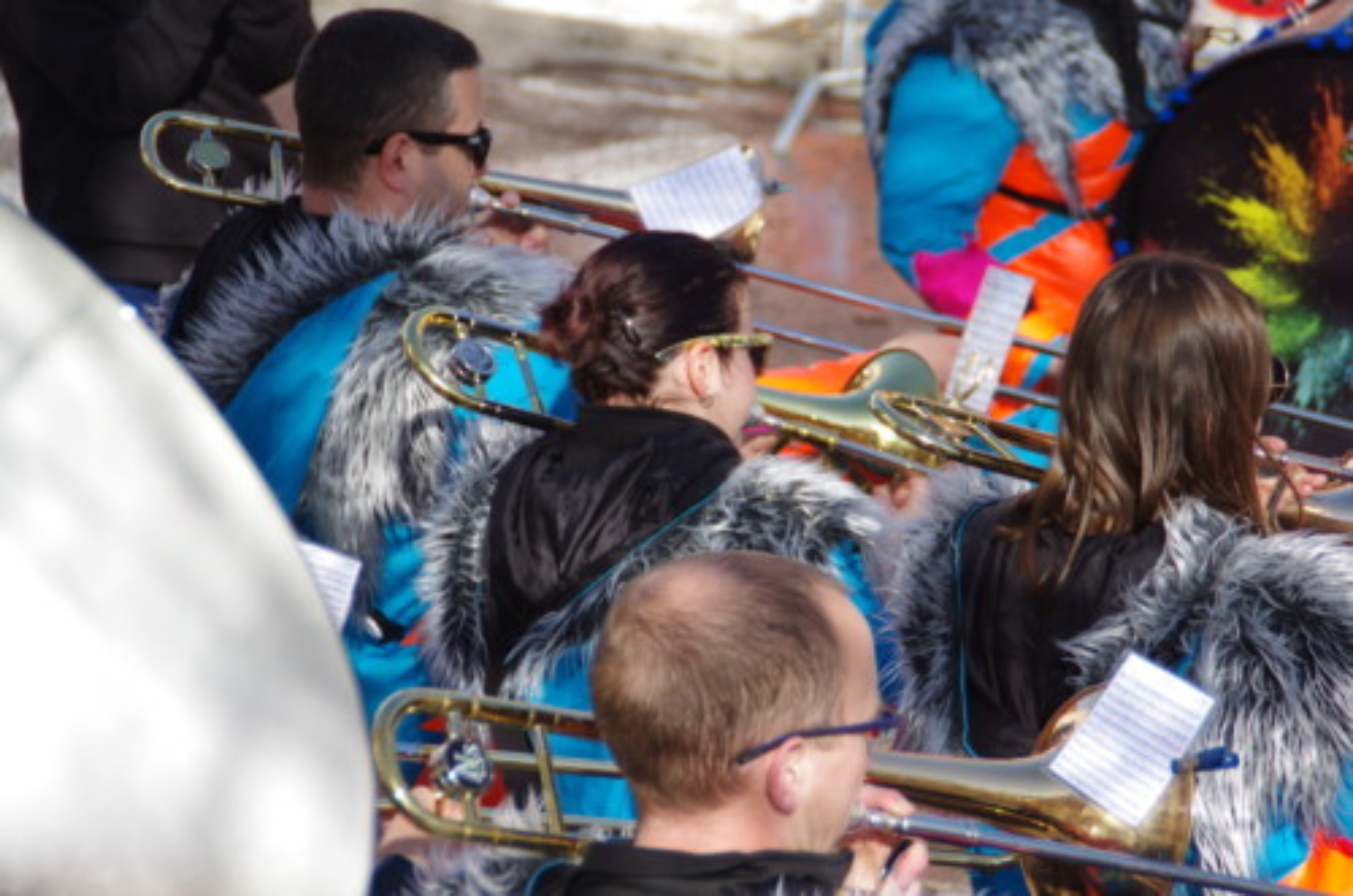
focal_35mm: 165
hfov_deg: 12.5
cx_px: 676
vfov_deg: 8.3
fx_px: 6187
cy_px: 448
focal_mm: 110
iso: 100
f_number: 5.6
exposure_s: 1/250
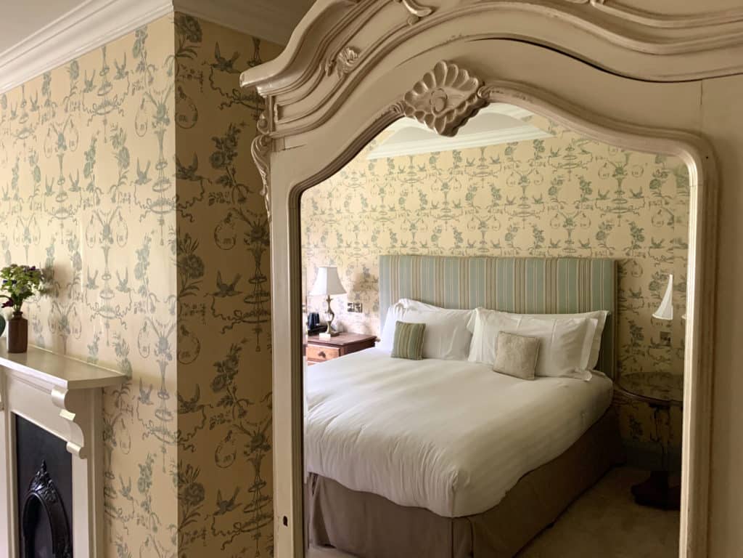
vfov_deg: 53.1
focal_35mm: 26
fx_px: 558
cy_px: 279
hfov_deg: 67.3
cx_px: 372
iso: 400
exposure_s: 1/44
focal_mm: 4.25
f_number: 1.8
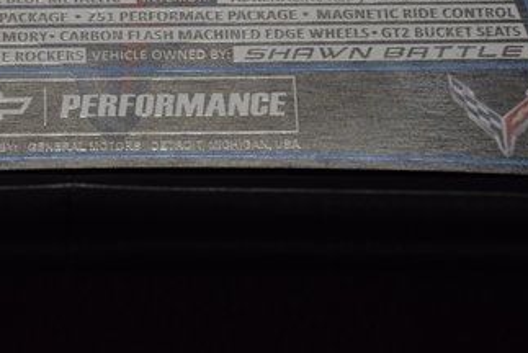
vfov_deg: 7.5
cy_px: 24
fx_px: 2701
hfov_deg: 11.1
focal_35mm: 184
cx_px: 105
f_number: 4.5
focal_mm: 62
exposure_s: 1/160
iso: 800
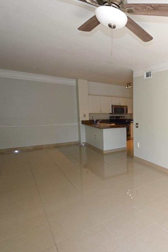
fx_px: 154
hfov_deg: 45.0
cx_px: 180
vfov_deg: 78.6
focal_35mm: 22
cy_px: 130
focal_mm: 14
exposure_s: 1/60
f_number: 4
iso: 200
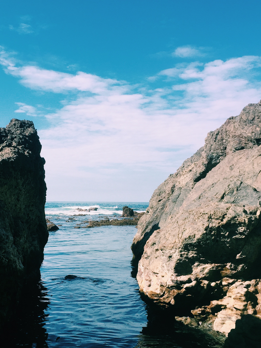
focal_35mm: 40
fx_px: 402
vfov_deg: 46.4
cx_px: 103
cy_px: 218
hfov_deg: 35.8
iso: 32
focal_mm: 4.15
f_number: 2.2
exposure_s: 1/1799
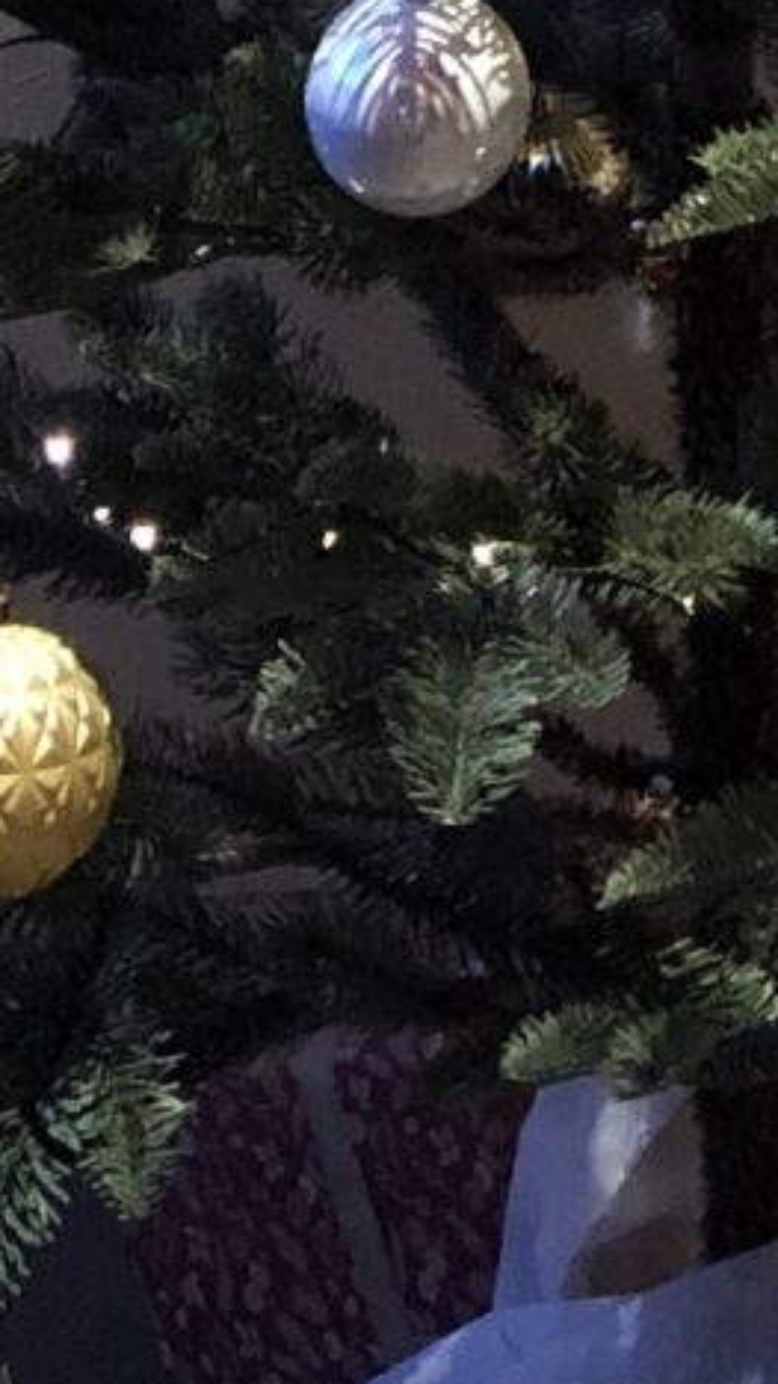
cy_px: -1411
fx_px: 6129
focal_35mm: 167
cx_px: 734
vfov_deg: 11.6
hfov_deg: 7.2
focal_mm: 3.99
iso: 100
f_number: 1.8
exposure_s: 1/14
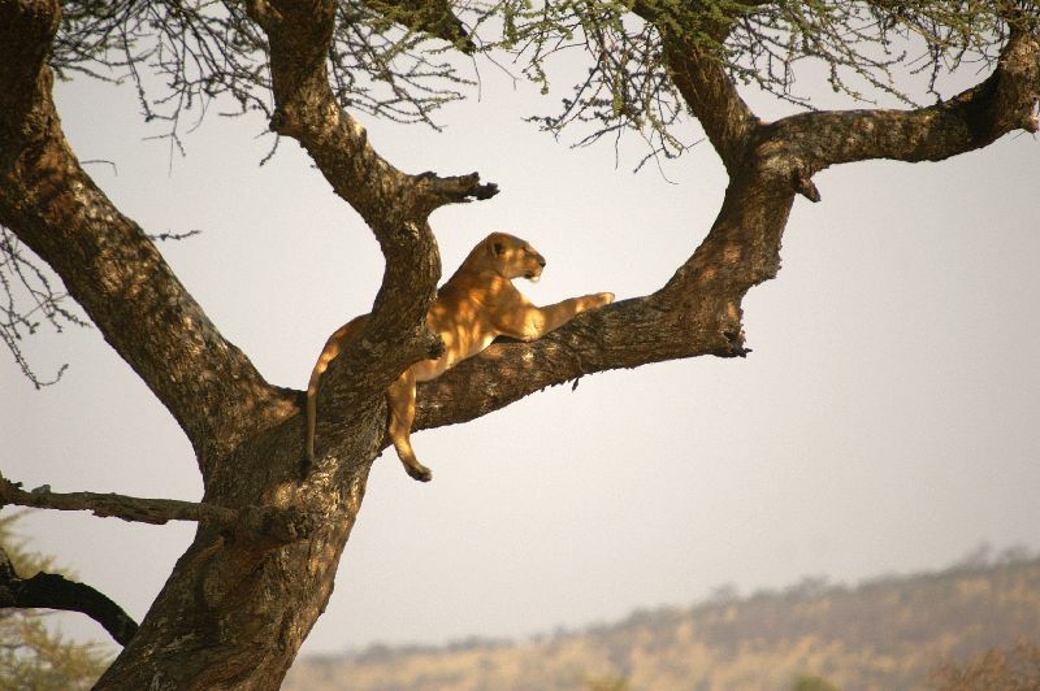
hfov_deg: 2.8
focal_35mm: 750
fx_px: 21648
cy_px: 346
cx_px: 520
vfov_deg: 1.8
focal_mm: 500
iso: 100
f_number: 6.3
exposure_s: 1/500
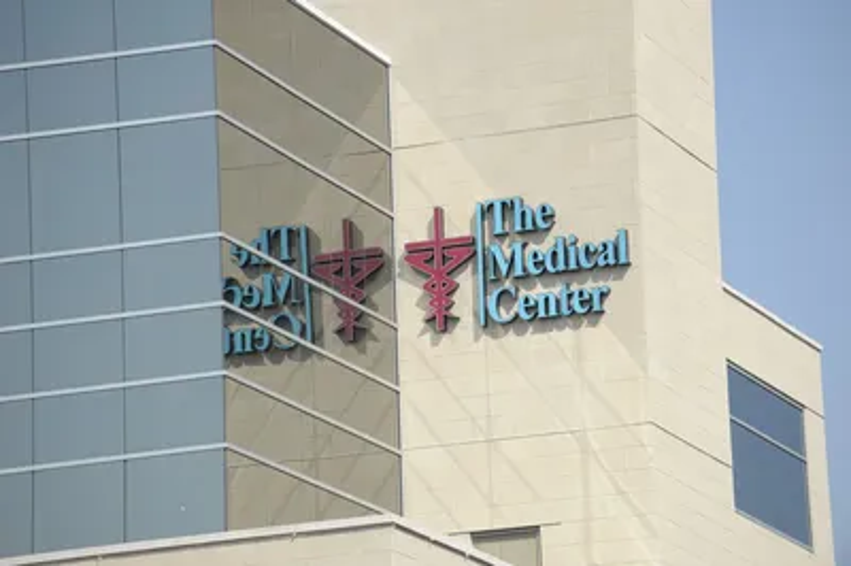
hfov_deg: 10.3
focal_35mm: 200
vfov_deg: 6.9
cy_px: 283
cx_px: 426
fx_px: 4724
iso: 200
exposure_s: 1/1000
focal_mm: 200
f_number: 5
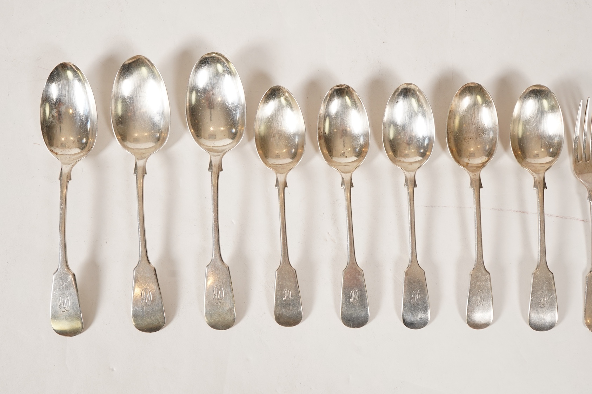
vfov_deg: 29.9
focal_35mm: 45
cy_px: 197
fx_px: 740
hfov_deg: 43.6
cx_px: 296
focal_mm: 30
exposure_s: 1/125
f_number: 16
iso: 400
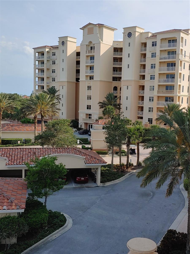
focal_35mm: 40
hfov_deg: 36.0
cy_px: 127
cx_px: 95
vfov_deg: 46.8
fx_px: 293
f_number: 1.5
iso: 50
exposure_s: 1/2273
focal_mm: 4.23
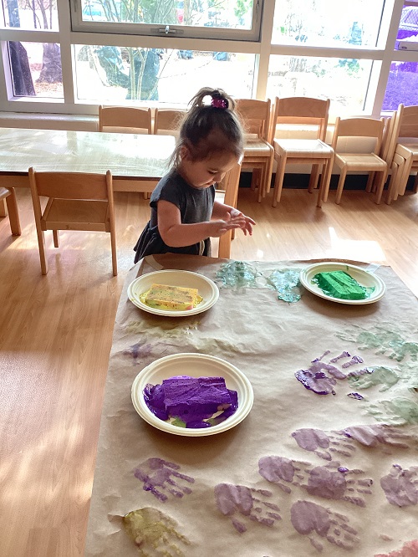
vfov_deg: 58.3
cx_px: 209
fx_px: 499
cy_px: 278
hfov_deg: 45.5
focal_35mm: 31
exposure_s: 1/60
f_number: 2.4
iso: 100
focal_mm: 3.3
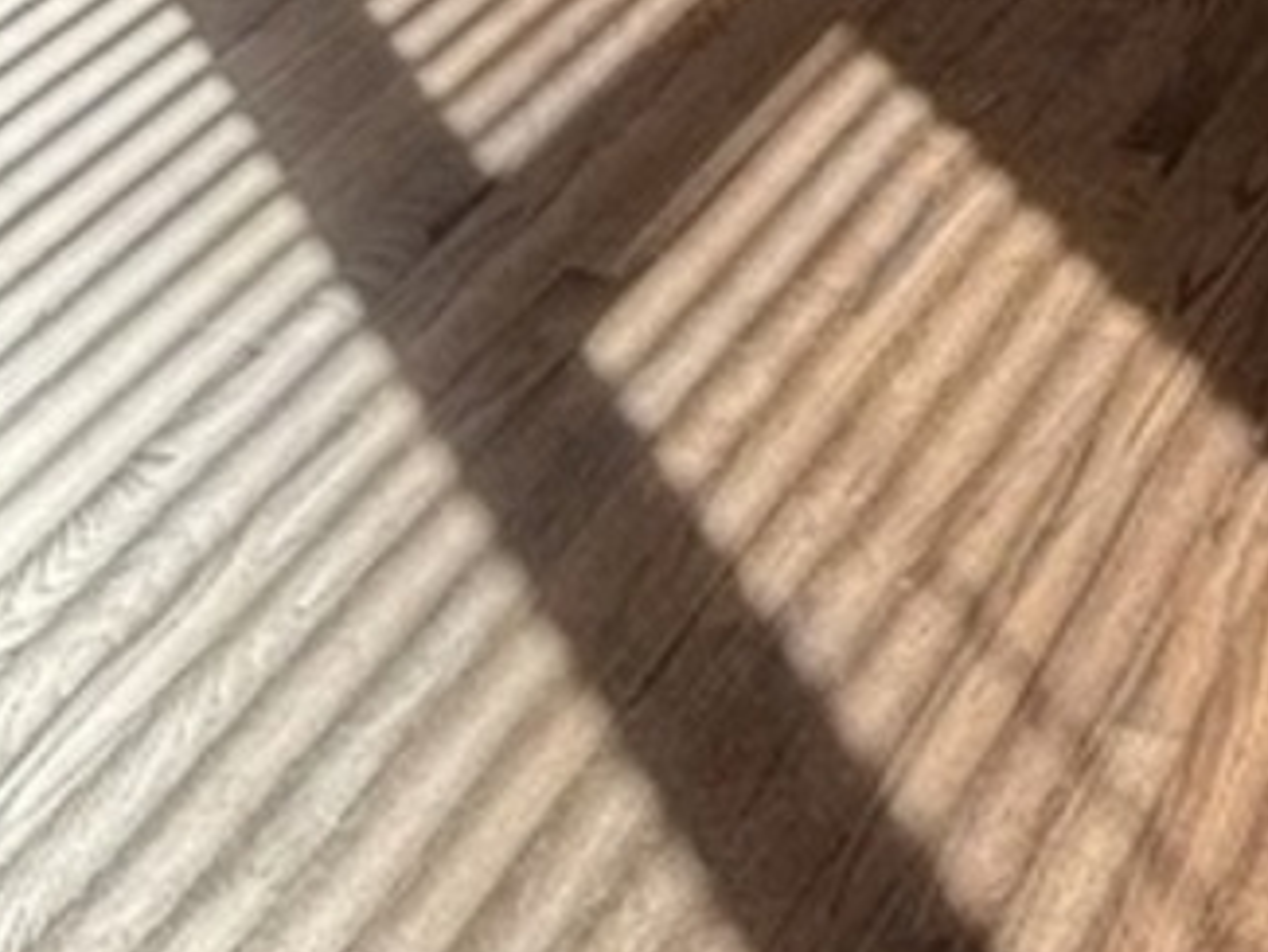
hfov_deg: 28.1
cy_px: -979
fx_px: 2272
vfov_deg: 17.0
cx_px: 1438
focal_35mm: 62
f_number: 2.2
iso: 50
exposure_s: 1/294
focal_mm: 2.22
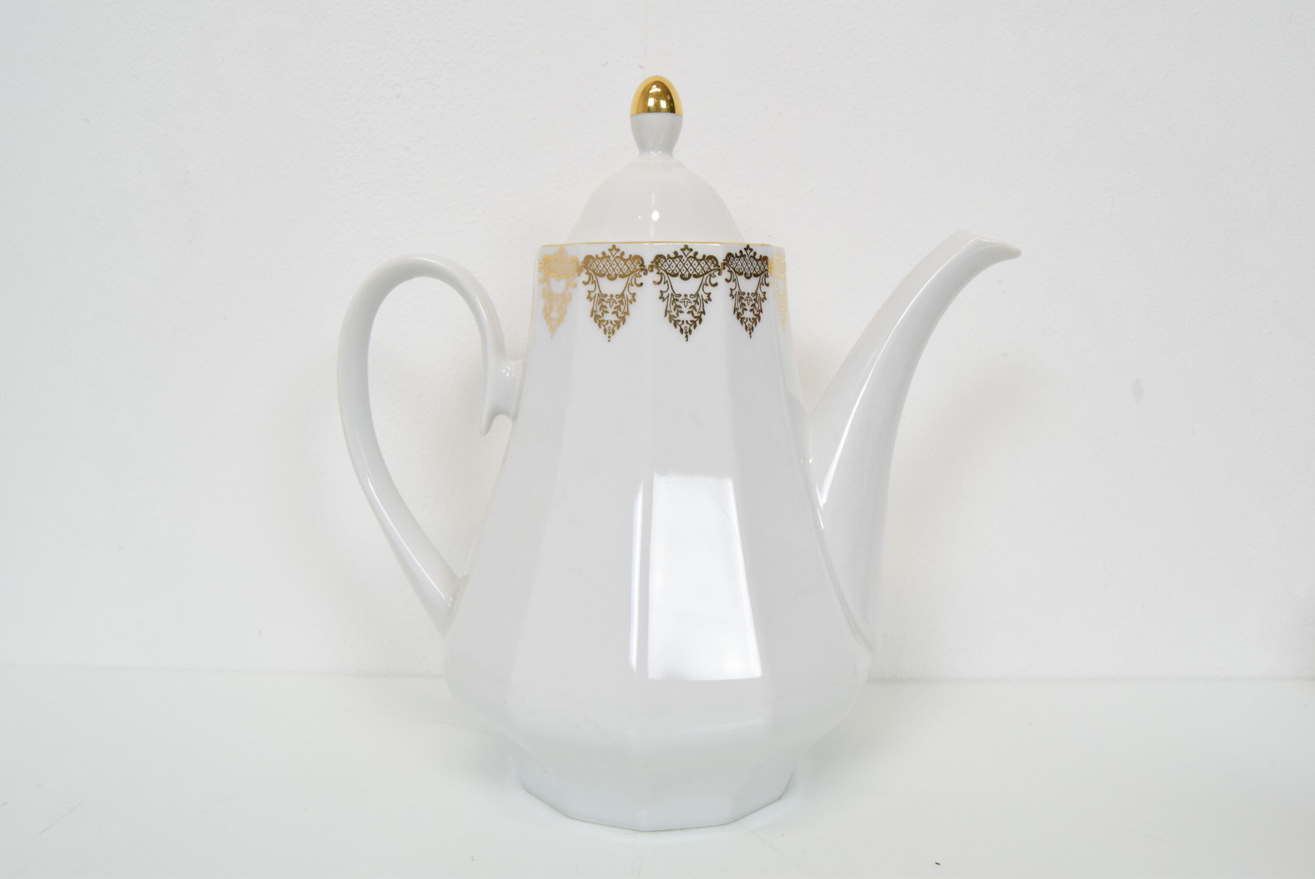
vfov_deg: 48.0
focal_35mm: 27
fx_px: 987
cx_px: 658
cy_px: 440
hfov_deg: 67.3
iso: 1600
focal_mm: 18
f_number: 7.1
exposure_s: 1/200
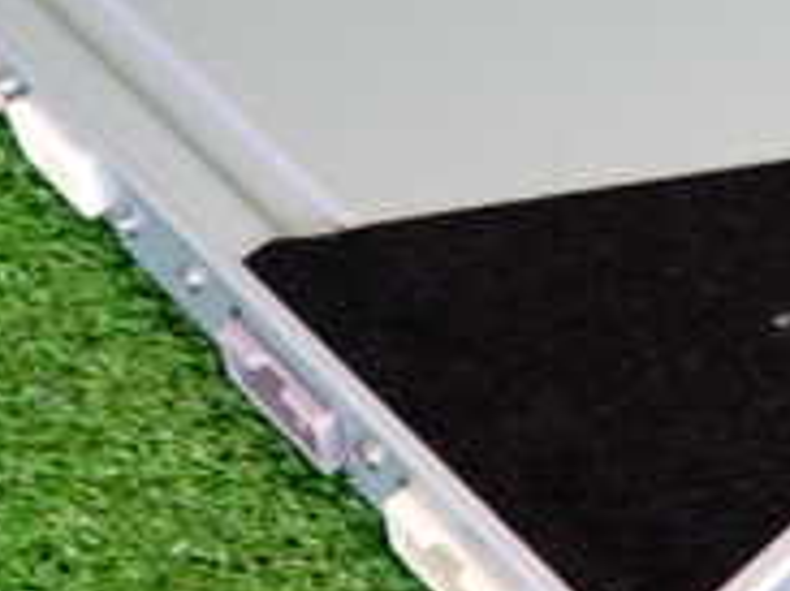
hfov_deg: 23.5
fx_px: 1870
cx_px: 639
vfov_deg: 17.8
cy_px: 134
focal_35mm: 82
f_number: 2
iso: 320
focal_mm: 4.5
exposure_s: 1/30
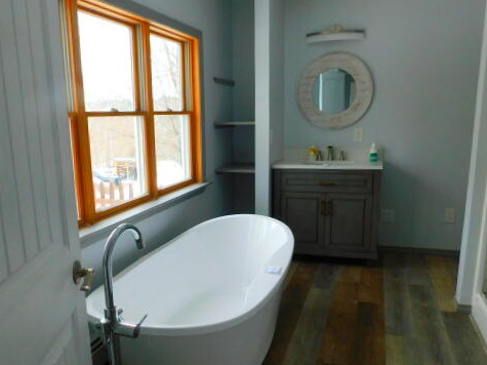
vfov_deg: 45.1
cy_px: 225
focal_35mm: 31
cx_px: 215
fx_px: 436
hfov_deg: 58.2
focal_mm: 4
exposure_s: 1/60
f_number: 3
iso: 125
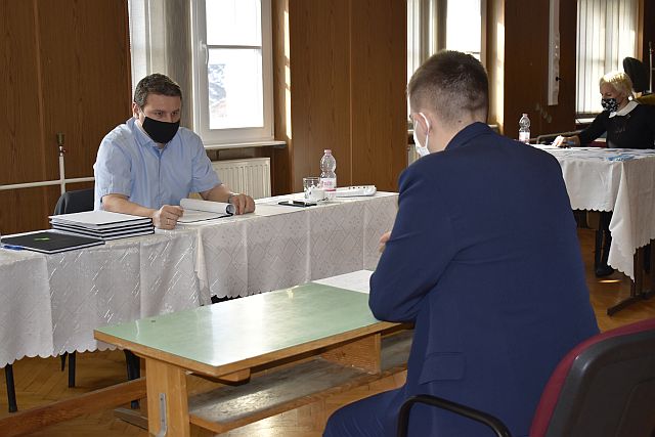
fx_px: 955
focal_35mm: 52
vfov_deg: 25.8
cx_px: 328
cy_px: 218
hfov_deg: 37.8
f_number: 5
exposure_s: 1/200
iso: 500
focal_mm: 35
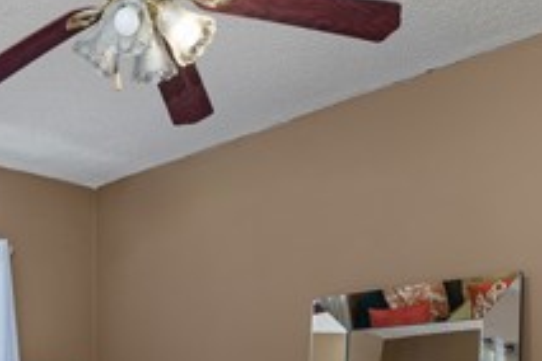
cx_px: 109
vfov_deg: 25.4
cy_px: 390
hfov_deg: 38.5
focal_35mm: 50
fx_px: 745
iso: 250
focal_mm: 16.5
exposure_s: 1/1.25
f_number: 8
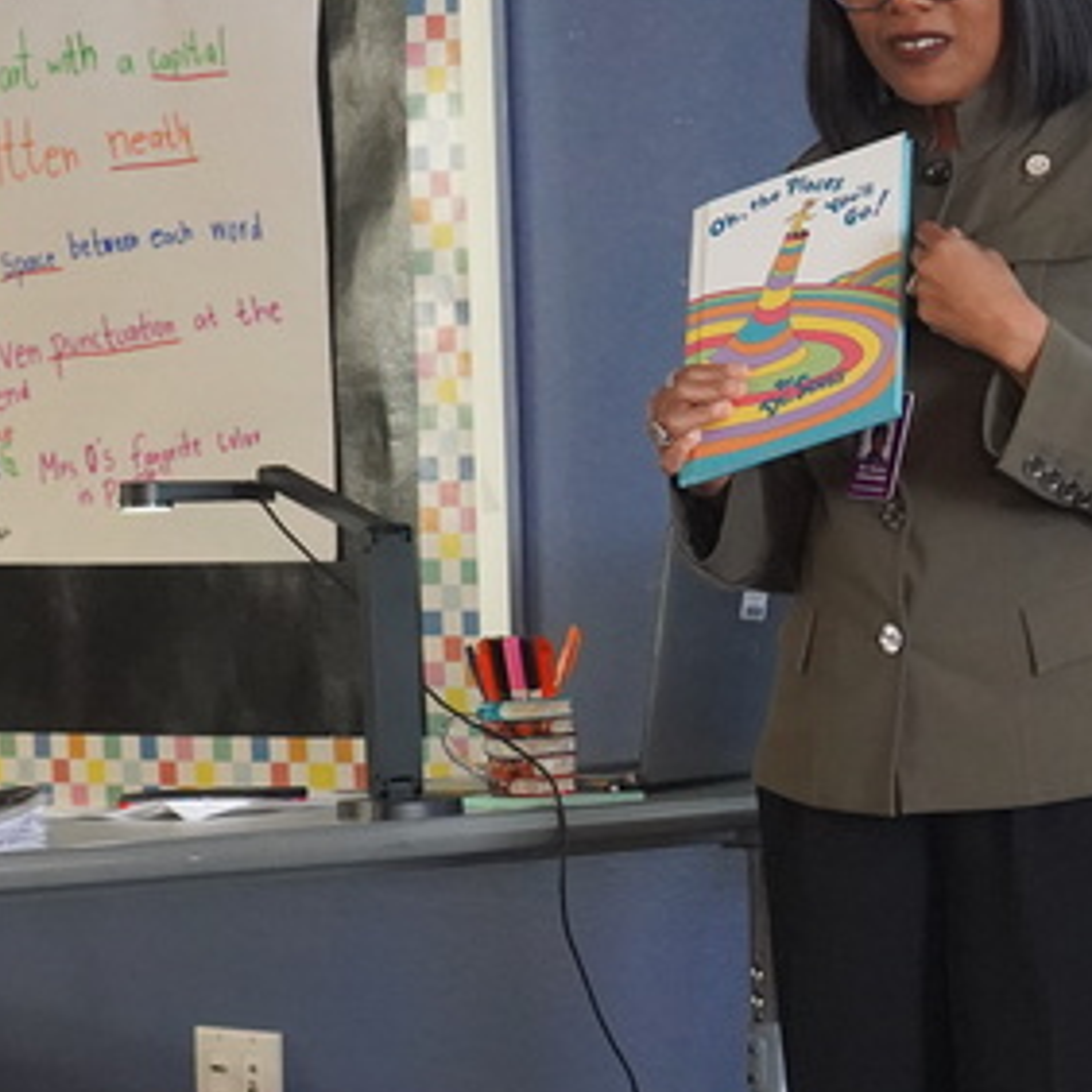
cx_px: 879
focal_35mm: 188
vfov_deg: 9.3
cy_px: 831
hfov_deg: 9.3
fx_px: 6710
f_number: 4
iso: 8000
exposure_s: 1/160
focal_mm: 61
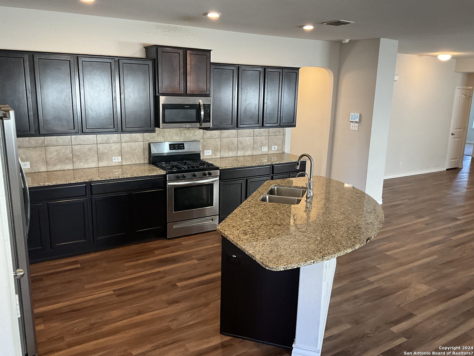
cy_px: 178
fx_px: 397
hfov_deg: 61.7
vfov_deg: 48.2
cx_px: 237
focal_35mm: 29
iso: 80
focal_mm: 3
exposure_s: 1/60
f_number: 1.8
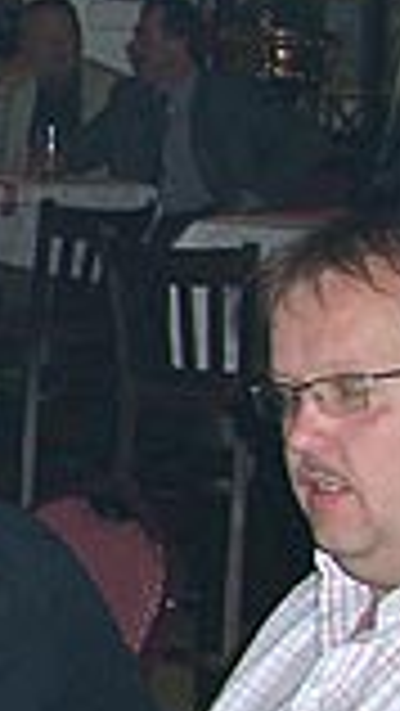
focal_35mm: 126
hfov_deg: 8.5
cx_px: -652
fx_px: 2373
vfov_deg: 17.0
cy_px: 310
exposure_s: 1/60
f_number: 2.7
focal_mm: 6.2
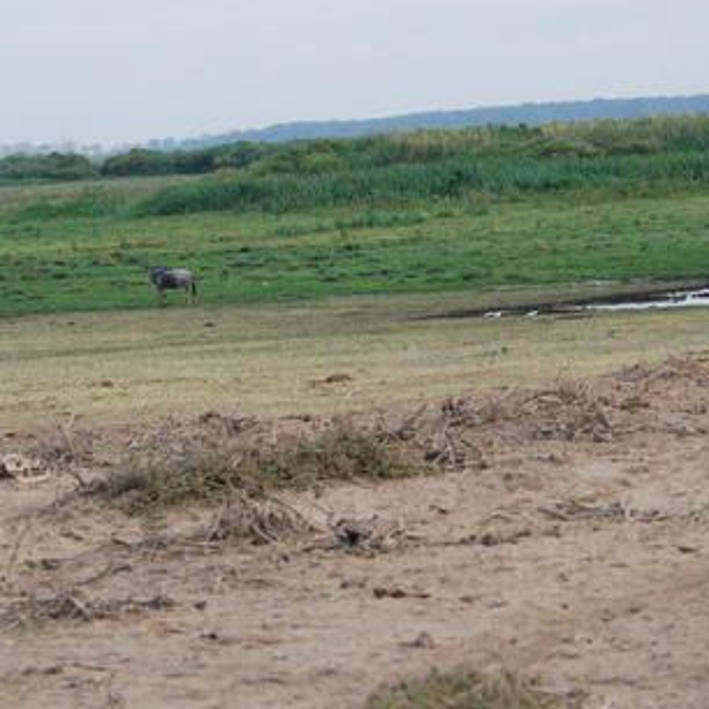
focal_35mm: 286
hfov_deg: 6.1
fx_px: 6627
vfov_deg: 6.1
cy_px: 253
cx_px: 273
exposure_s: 1/320
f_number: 4.8
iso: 125
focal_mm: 98
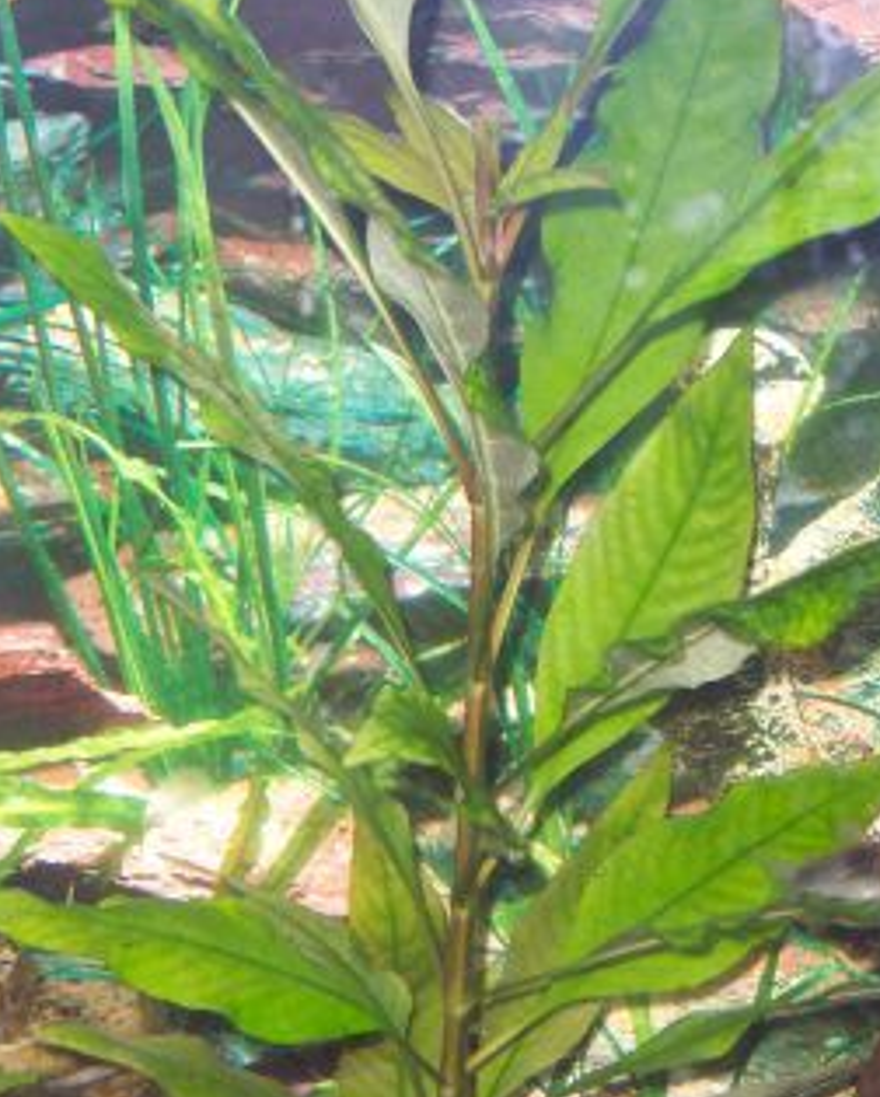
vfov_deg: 20.3
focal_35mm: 94
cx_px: 491
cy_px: 615
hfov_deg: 16.4
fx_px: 3054
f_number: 3.4
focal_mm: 13.3
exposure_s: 1/45
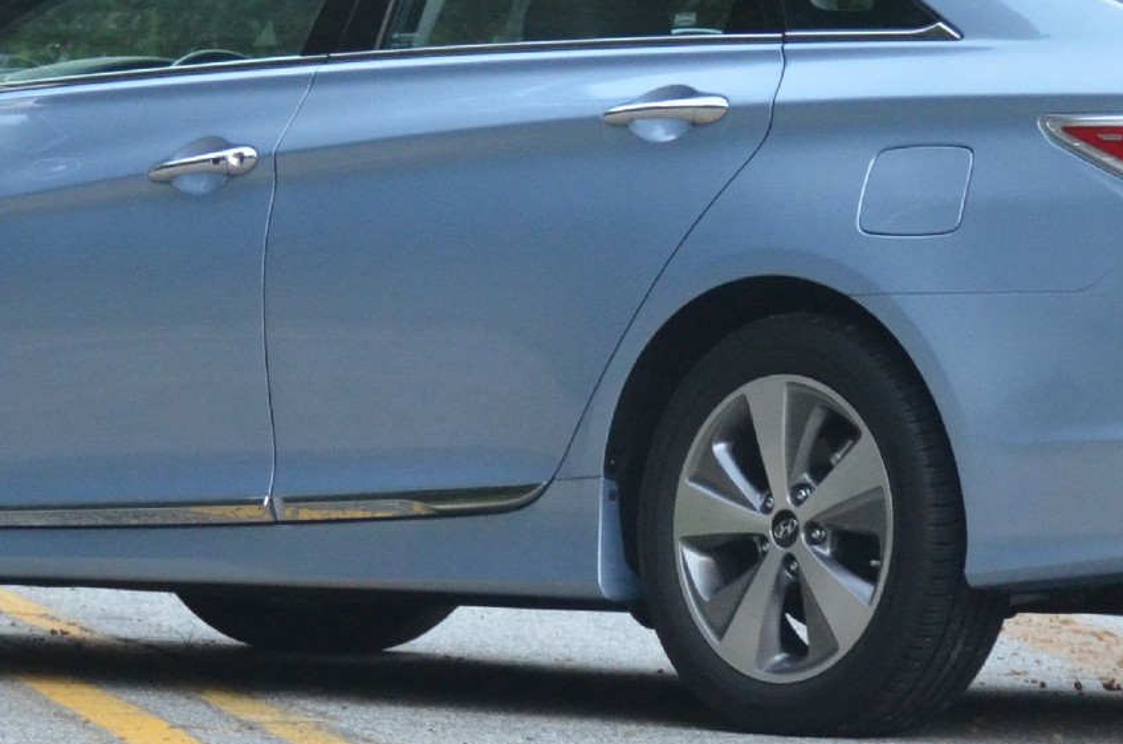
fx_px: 11300
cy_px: 133
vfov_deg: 3.8
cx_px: 671
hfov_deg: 5.7
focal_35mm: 363
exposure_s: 1/200
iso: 1600
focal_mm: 82
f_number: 5
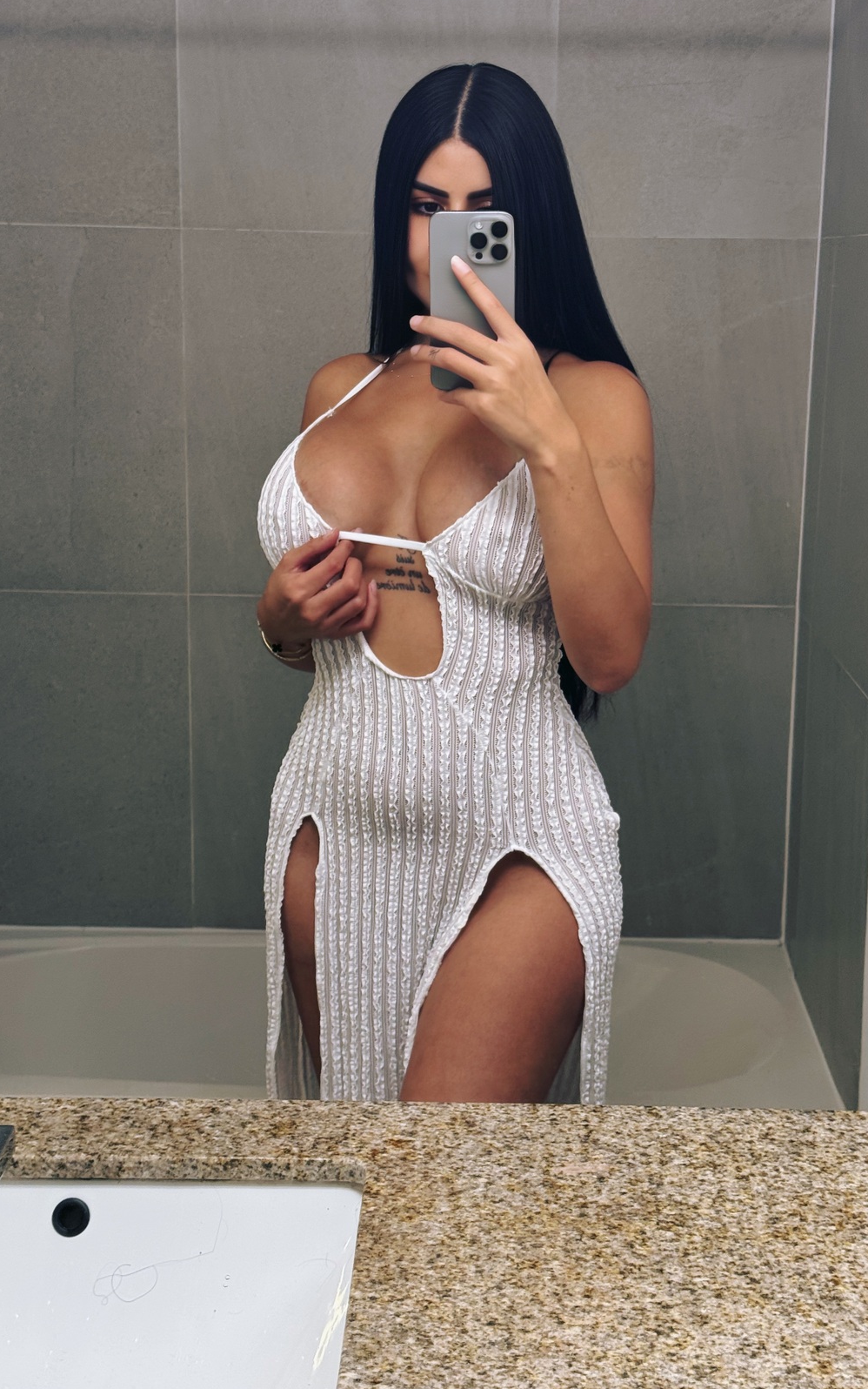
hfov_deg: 25.3
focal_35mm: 51
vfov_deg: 39.6
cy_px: 694
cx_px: 463
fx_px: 1930
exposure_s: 1/60
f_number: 1.78
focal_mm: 6.76
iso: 160
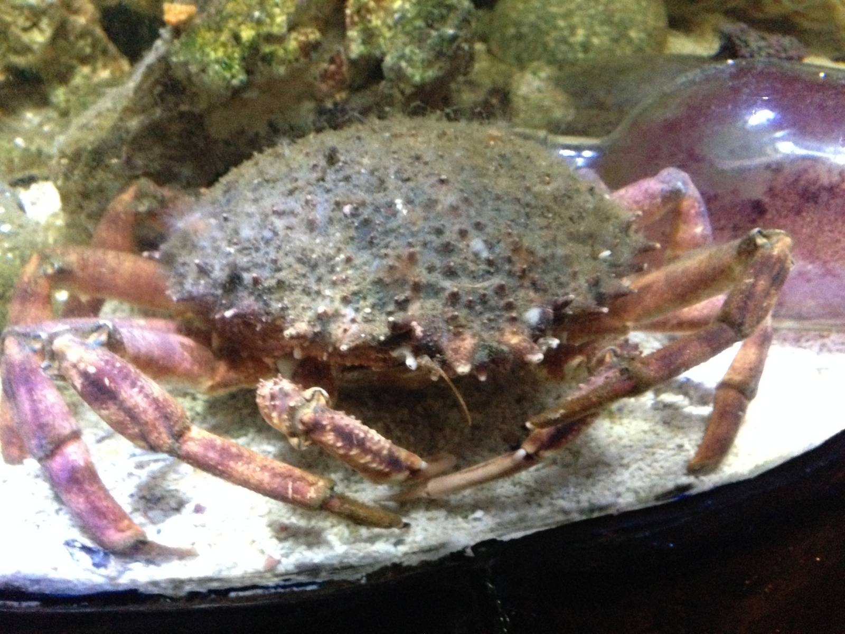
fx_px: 806
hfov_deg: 55.4
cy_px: 317
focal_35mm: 33
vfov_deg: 42.9
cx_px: 422
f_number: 2.4
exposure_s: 1/15
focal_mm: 4.12
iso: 800
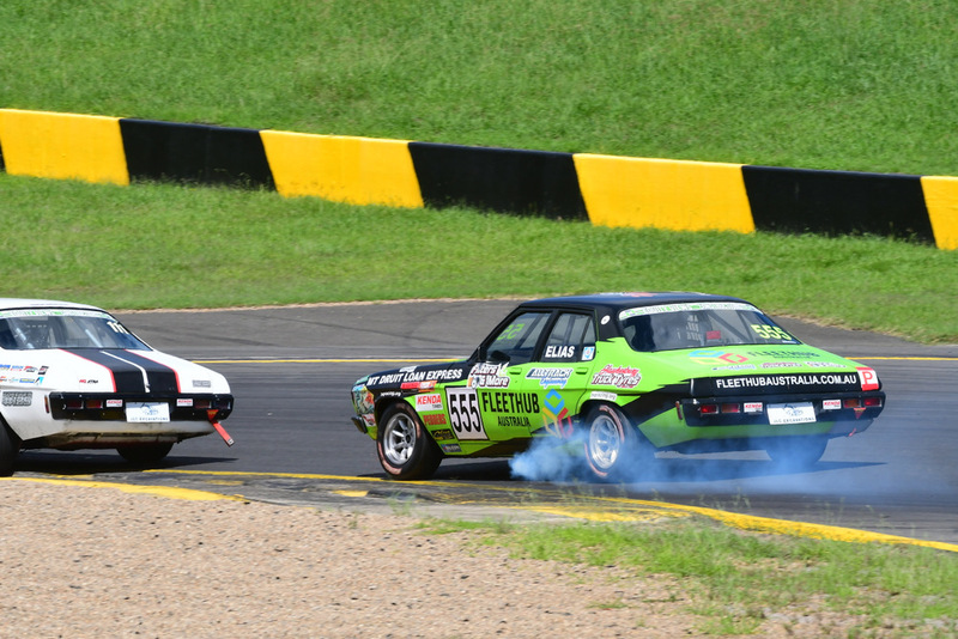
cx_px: 479
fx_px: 10781
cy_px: 320
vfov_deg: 3.4
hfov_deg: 5.1
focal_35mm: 405
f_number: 13
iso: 400
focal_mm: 270
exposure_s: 1/500
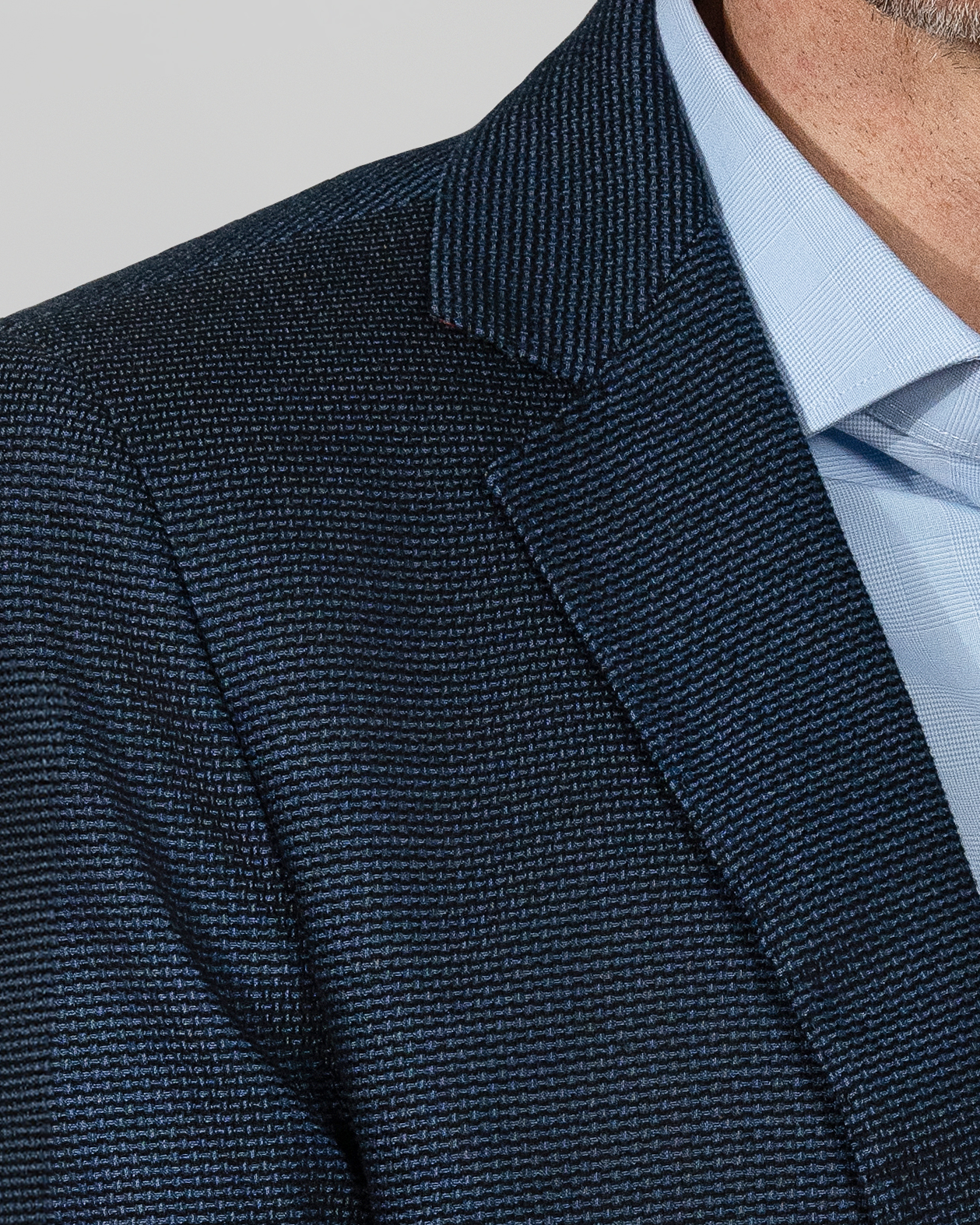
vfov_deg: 8.2
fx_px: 8485
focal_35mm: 234
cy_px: 1139
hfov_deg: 6.6
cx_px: 1025
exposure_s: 1/250
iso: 1000
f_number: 8
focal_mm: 56
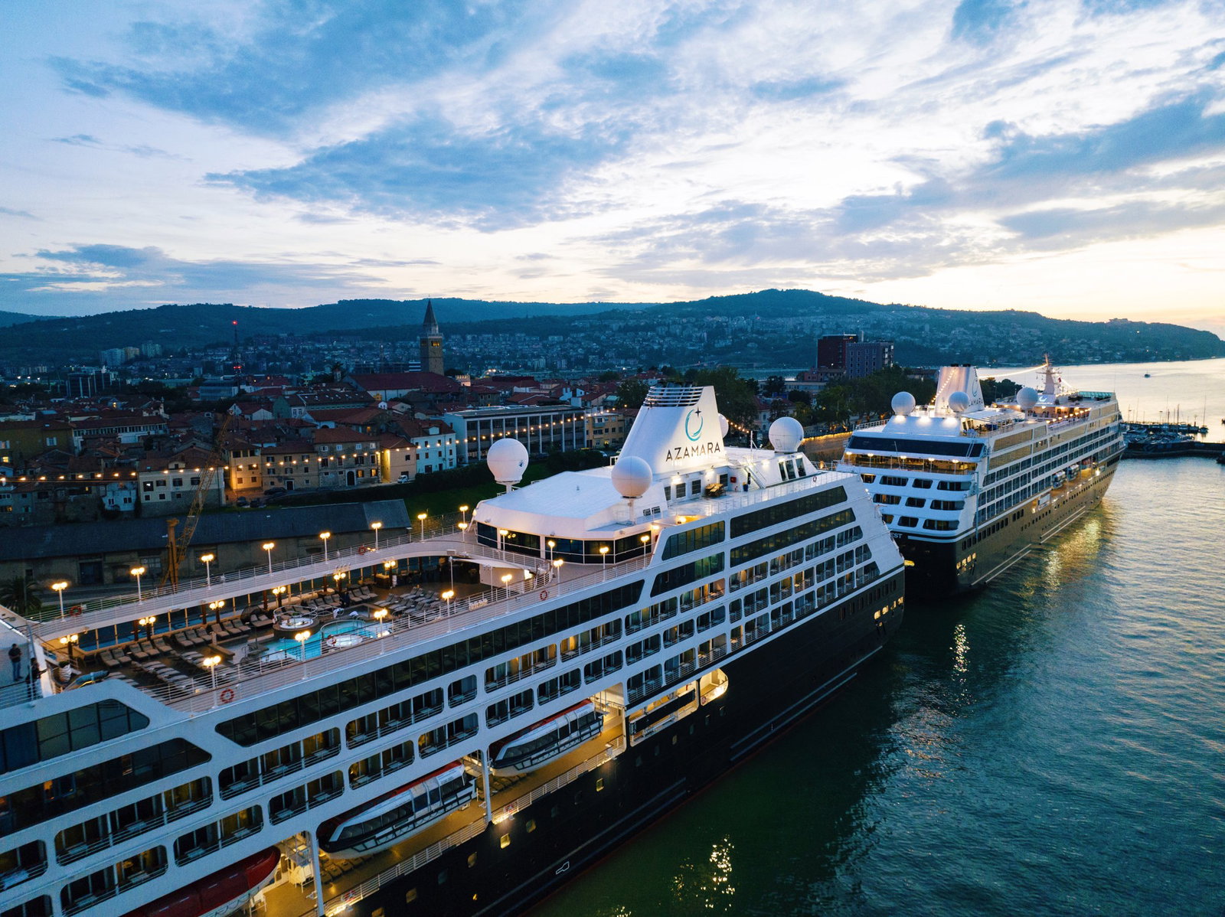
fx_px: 849
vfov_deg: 56.8
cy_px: 458
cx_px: 612
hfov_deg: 71.6
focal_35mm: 24
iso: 800
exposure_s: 1/60
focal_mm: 12.29
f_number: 2.8
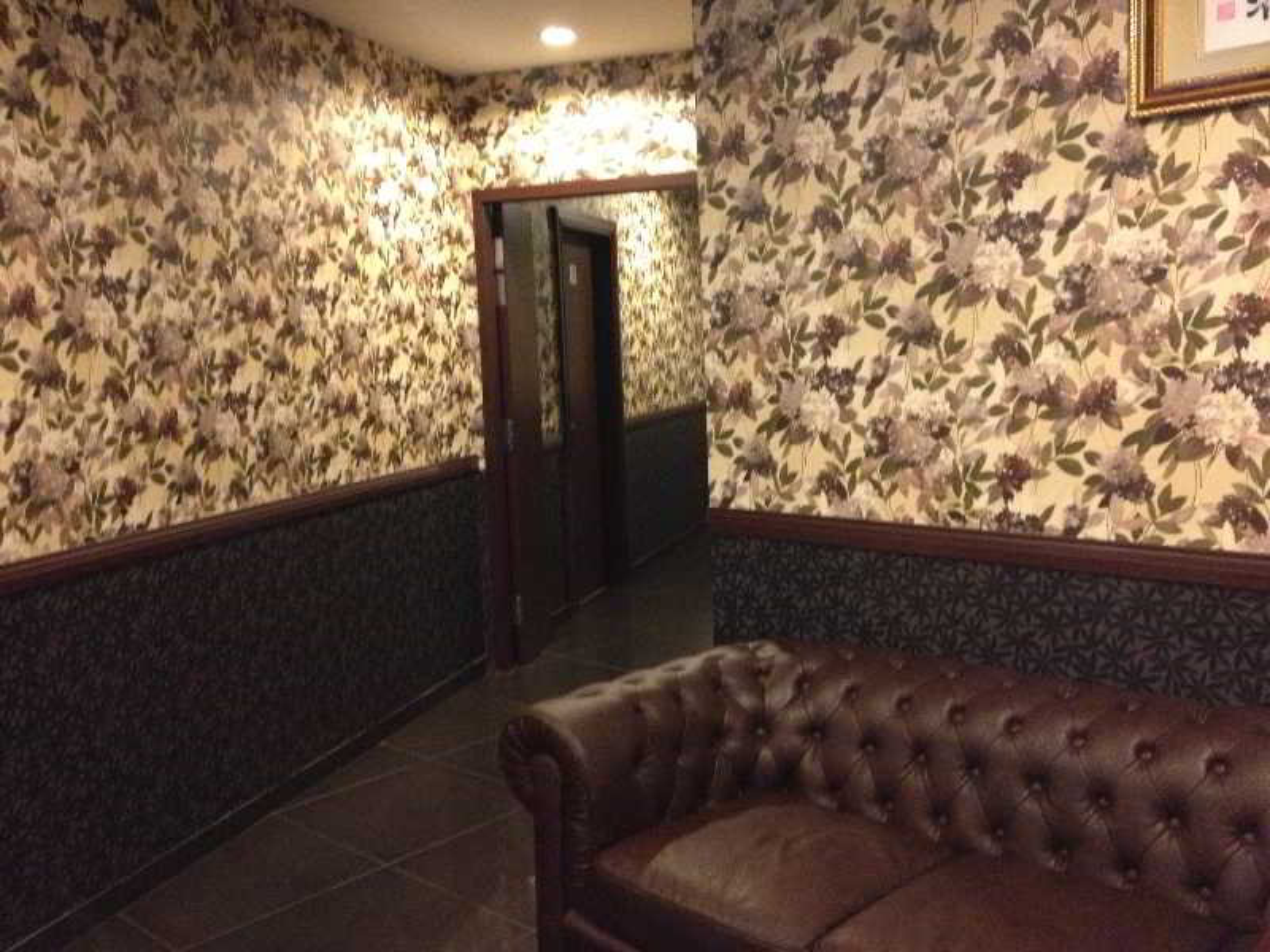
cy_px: 476
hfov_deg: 52.6
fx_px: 1284
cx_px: 635
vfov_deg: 40.7
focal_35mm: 35
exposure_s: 1/15
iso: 500
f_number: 2.4
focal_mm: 4.28
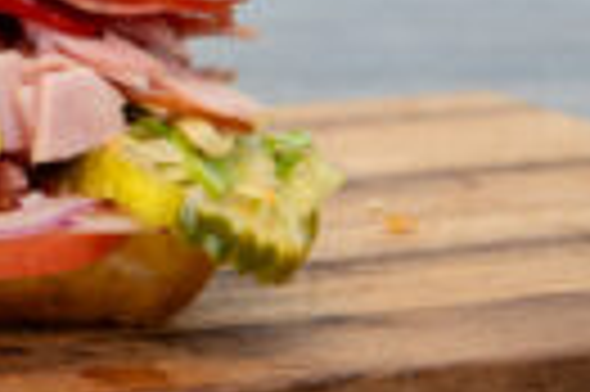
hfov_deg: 9.2
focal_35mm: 214
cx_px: -437
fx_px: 3503
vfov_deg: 6.4
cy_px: 119
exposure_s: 1
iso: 100
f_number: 11
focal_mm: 56
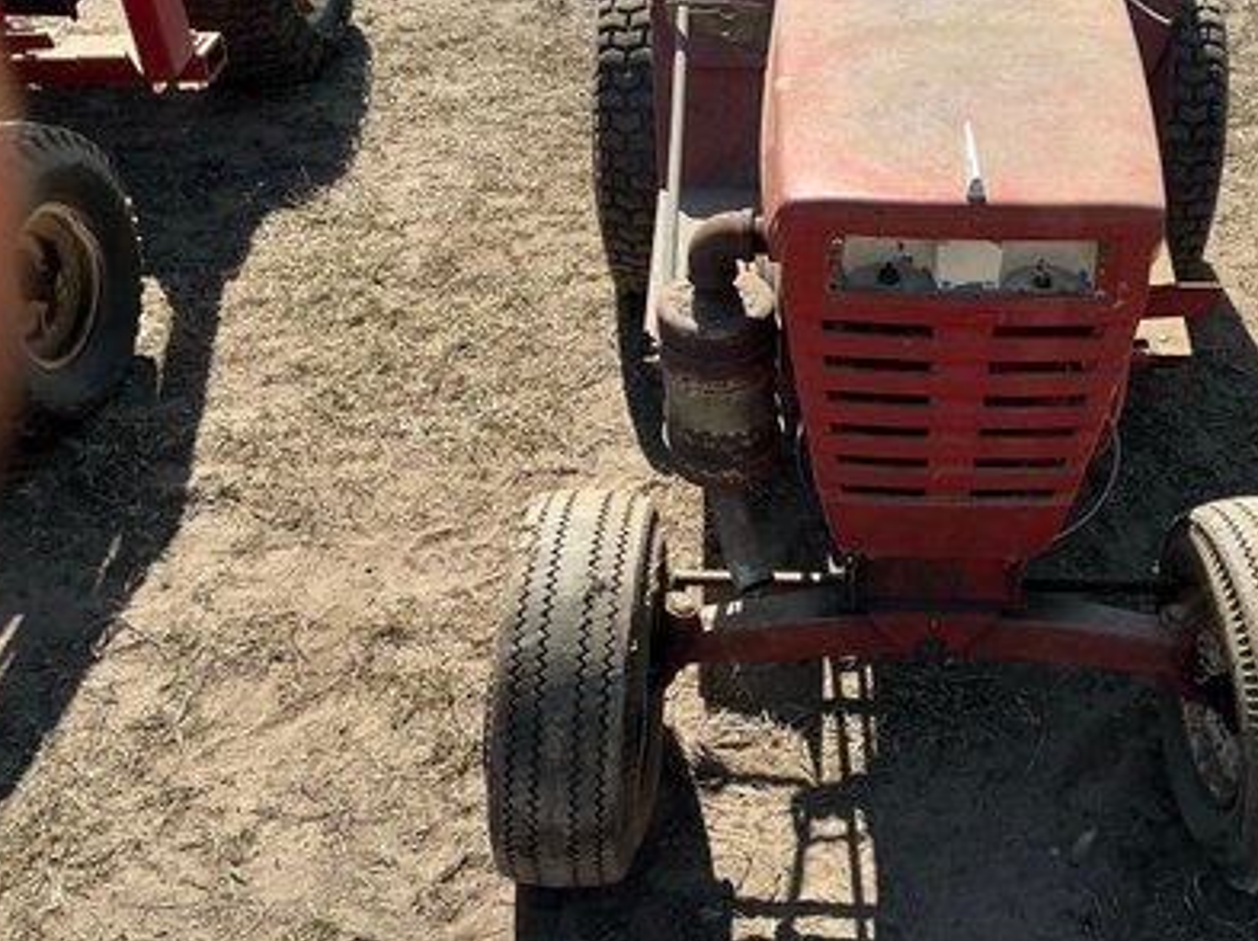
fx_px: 1634
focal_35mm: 45
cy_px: 395
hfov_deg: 41.5
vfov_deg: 32.1
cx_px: 859
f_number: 1.8
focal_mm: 3
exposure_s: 1/1144
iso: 25
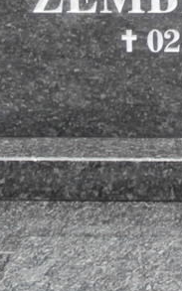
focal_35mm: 176
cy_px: -172
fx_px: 1397
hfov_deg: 7.2
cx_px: 355
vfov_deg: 11.3
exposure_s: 1/40
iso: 160
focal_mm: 6.67
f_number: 3.9
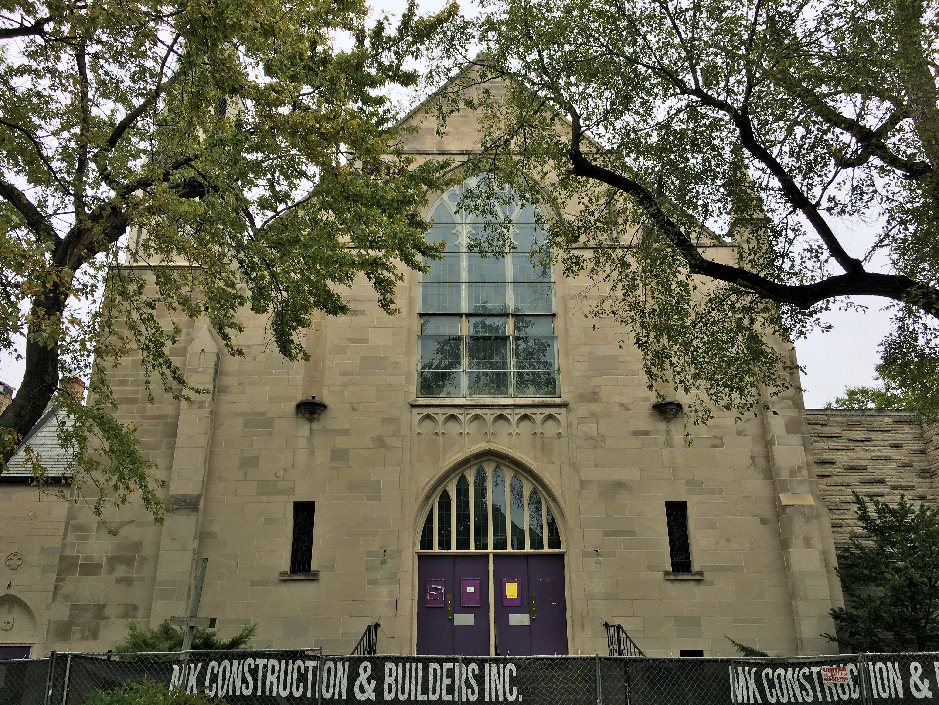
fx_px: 787
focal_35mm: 29
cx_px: 470
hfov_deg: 61.7
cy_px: 352
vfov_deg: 48.2
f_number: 2.2
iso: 25
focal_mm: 4.15
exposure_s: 1/437
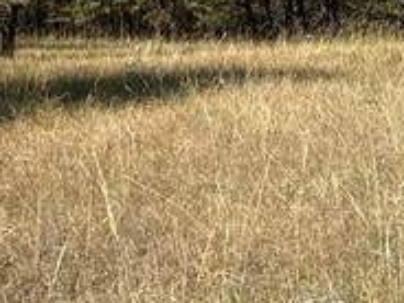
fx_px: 910
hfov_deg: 24.4
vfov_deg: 18.2
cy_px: -29
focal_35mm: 78
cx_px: 351
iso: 50
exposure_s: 1/1511
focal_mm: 2.22
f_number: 2.2
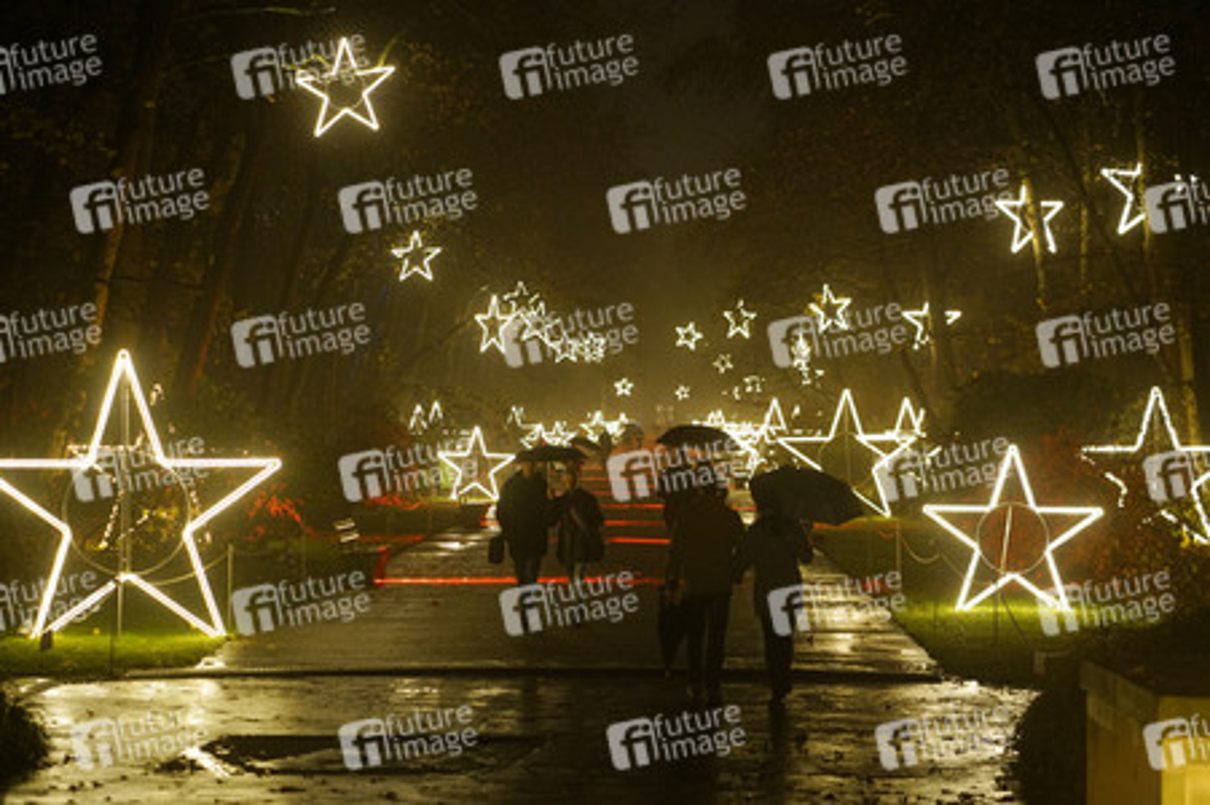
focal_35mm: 85
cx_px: 605
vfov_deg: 16.0
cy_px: 402
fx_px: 2855
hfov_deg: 23.9
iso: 1600
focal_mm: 85
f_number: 2.8
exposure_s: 1/50
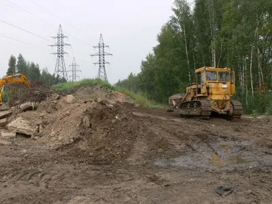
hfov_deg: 52.6
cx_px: 136
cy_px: 102
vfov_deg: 40.7
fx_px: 275
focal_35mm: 35
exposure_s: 1/100
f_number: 5.6
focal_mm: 7.4
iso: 80
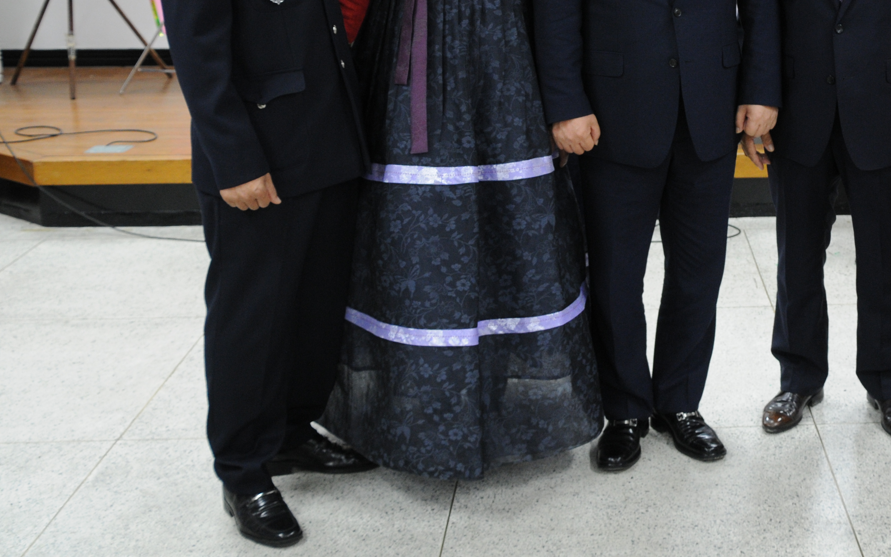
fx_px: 1360
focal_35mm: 56
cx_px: 686
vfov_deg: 22.7
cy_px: 81
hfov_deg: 35.3
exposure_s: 1/40
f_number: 3.5
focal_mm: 22
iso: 640
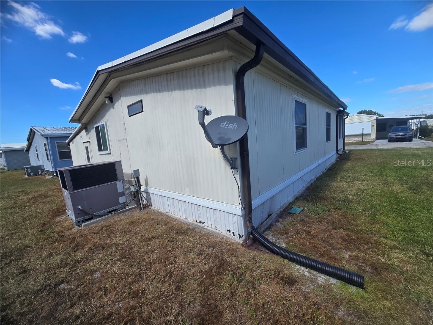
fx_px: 163
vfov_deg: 89.9
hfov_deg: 106.2
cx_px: 216
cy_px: 162
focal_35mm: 13
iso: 50
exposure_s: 1/1505
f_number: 2.2
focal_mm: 2.2
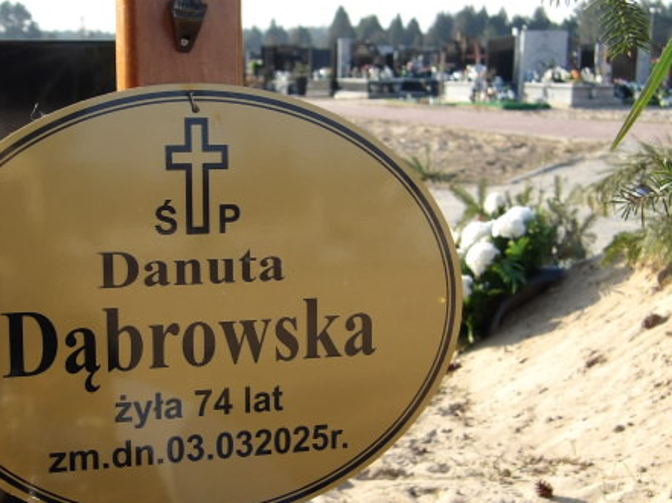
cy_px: 343
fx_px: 1183
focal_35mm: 61
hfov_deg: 31.3
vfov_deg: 23.9
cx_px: 198
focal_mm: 7.6
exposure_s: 1/317
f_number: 3.7
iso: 100
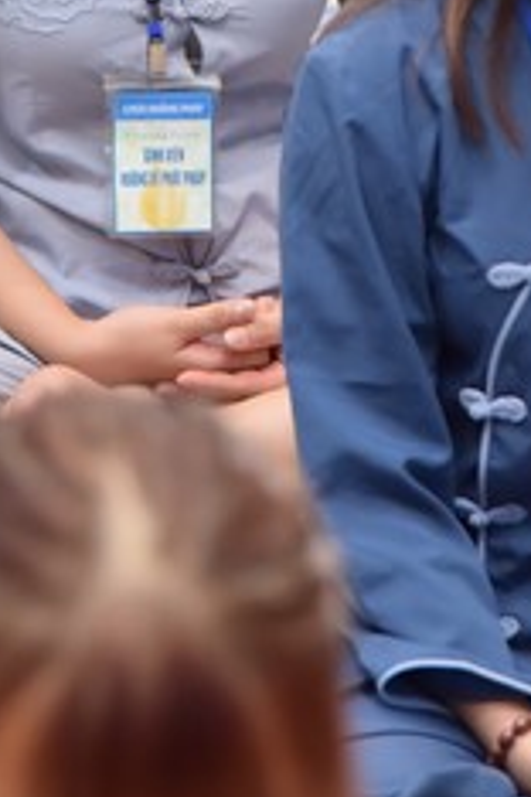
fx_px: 7389
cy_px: -41
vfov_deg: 6.1
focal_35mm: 334
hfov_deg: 4.1
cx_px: 177
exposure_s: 1/100
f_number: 4
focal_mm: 120
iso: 1600
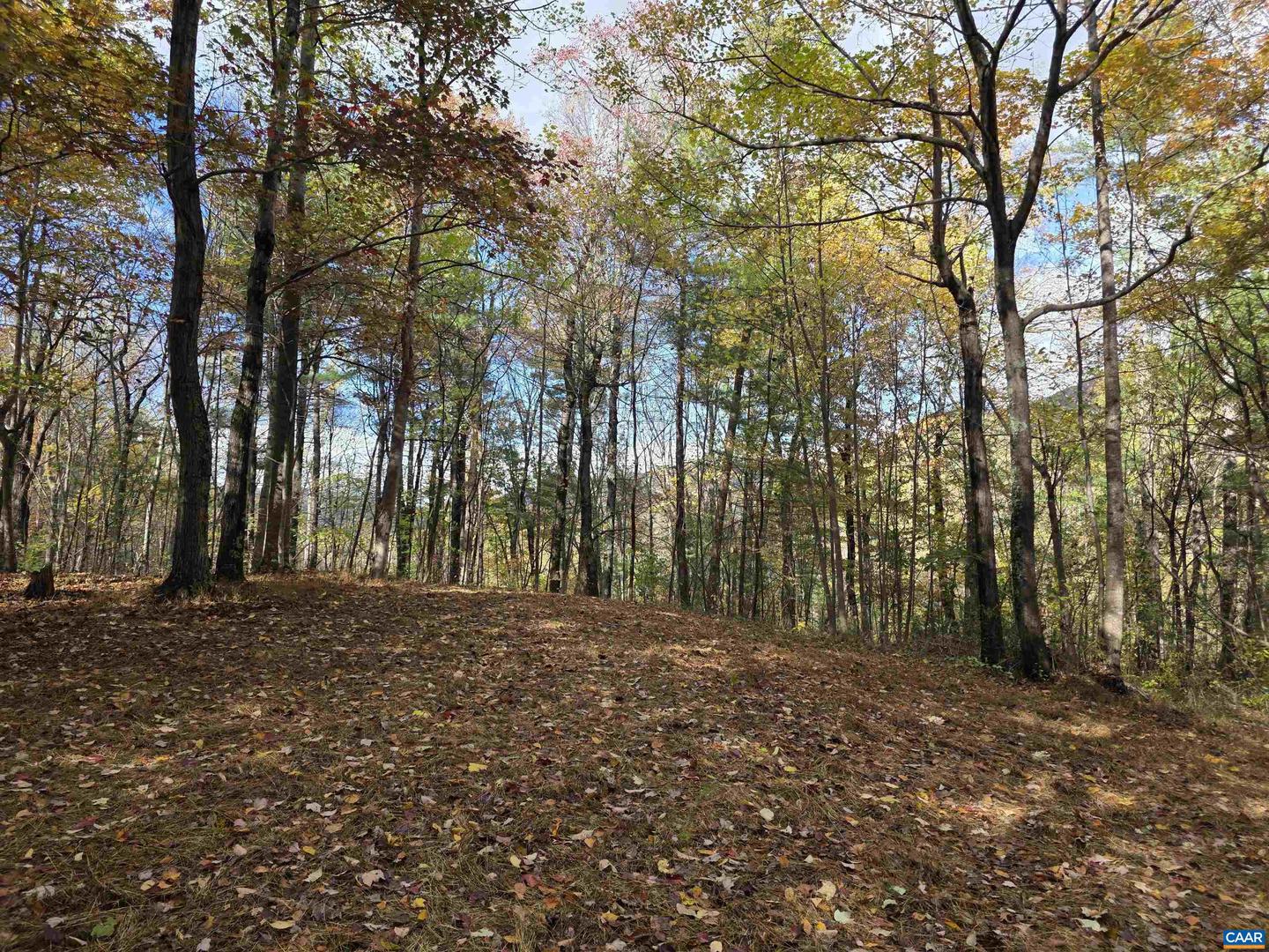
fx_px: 843
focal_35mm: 23
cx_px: 634
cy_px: 476
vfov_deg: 58.9
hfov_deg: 73.9
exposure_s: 1/359
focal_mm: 6.3
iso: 32
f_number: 1.7
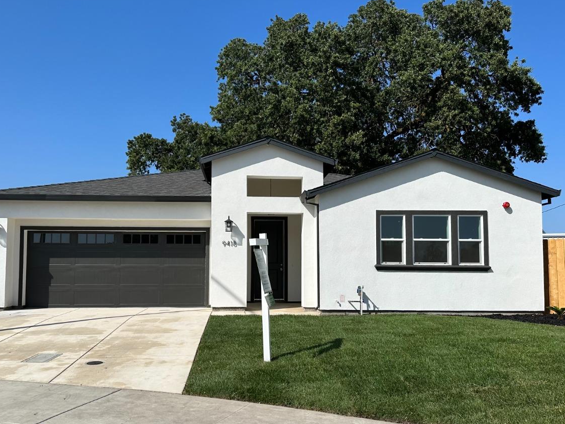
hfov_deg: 56.7
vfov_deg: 44.1
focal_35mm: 32
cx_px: 257
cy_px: 235
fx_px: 522
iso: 80
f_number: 1.78
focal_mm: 6.86
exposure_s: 1/8197
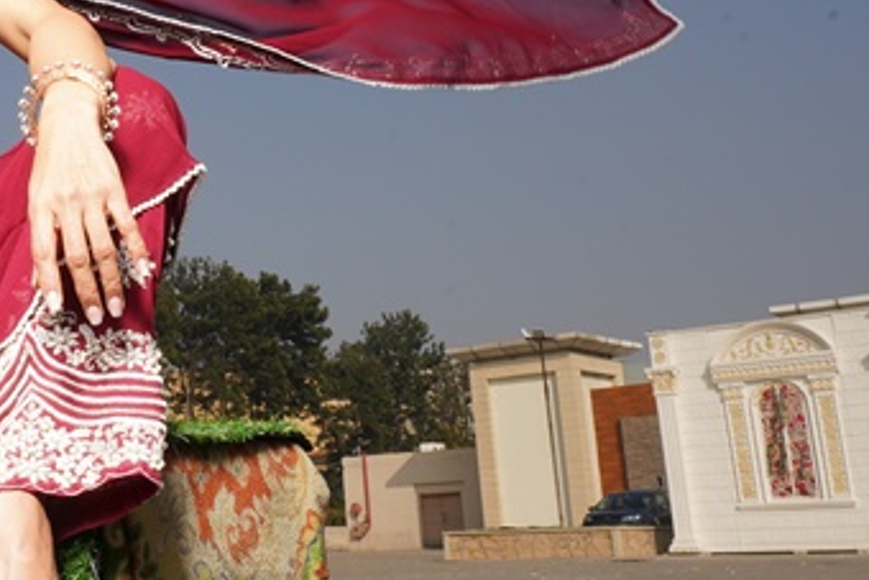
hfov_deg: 36.2
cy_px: 231
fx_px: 1135
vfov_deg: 28.6
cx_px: -61
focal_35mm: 47
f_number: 18
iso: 200
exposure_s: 1/160
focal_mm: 16
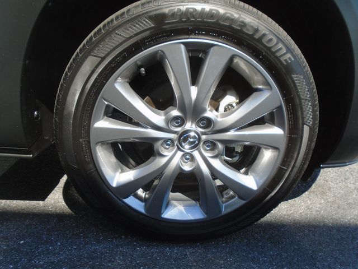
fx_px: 269
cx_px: 179
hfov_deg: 67.3
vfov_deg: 53.1
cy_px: 134
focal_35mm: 26
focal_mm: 4.6
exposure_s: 1/320
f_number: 3.2
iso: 100
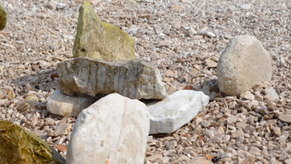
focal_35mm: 133
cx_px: 70
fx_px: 1026
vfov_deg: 9.1
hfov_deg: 16.1
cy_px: 71
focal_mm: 48
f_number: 7.1
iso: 100
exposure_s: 1/400
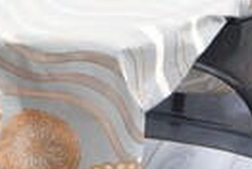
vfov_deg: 11.3
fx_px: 821
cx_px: 94
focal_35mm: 117
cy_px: -82
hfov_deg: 17.4
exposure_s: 1/200
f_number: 4.5
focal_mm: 10
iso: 1250
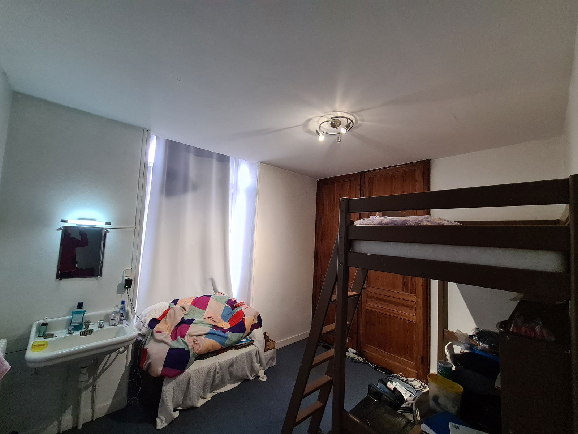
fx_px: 217
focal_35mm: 13
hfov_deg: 106.2
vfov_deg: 89.9
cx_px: 289
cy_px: 217
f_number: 2.2
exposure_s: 1/50
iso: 400
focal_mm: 2.2
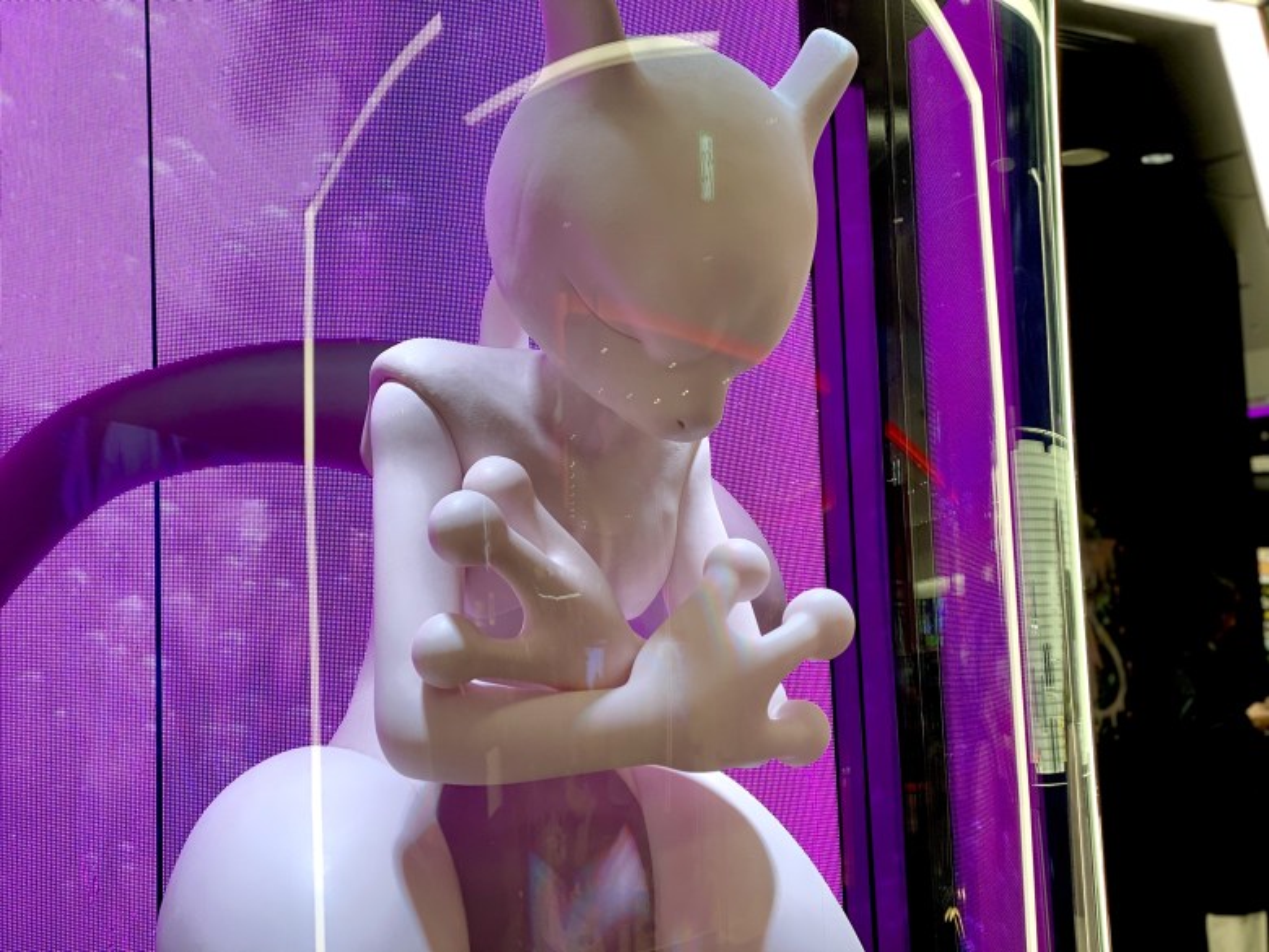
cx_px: 634
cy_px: 476
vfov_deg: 28.0
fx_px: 1906
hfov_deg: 36.8
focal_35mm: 52
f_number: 2
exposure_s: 1/102
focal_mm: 6
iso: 50
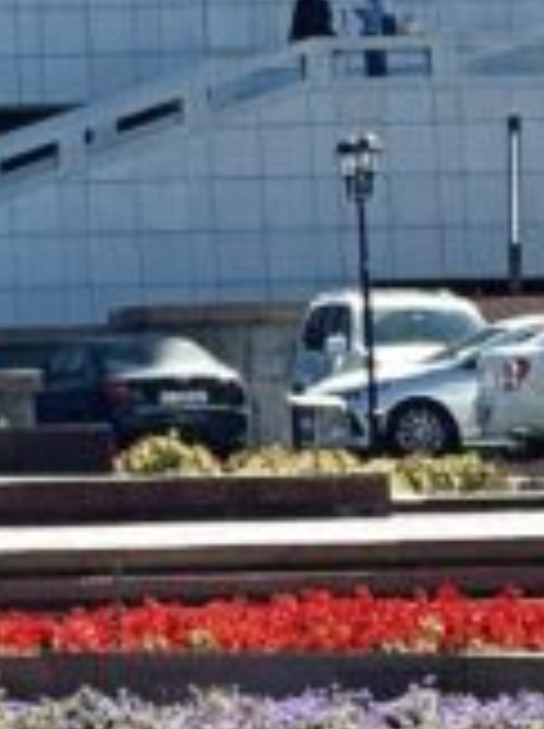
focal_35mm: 487
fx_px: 10231
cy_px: -1188
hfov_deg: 3.0
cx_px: -926
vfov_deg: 4.0
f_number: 2.8
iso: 32
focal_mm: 9
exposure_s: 1/968
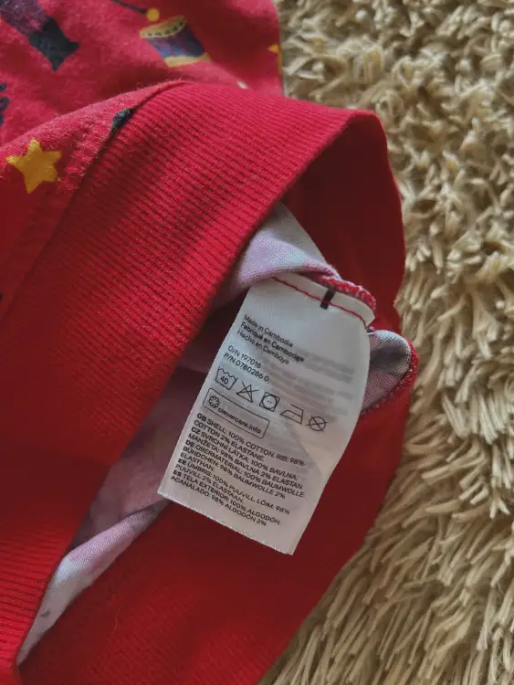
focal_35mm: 26
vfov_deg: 67.3
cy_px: 342
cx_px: 257
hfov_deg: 53.1
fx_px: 514
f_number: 1.6
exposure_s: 1/60
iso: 500
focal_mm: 5.1
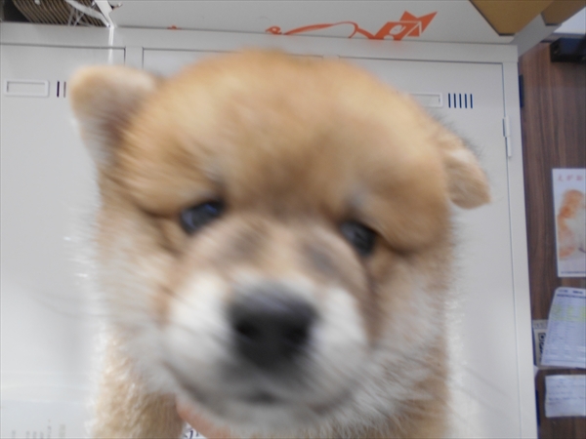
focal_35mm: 26
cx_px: 293
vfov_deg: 53.1
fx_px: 440
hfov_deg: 67.3
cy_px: 220
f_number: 3.2
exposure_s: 1/30
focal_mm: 4.6
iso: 125
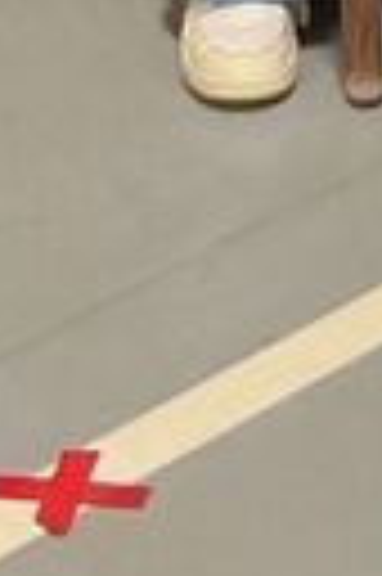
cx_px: 602
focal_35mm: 241
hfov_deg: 5.6
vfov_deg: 7.4
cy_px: -1228
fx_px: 3846
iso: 200
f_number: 1.8
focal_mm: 3
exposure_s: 1/50
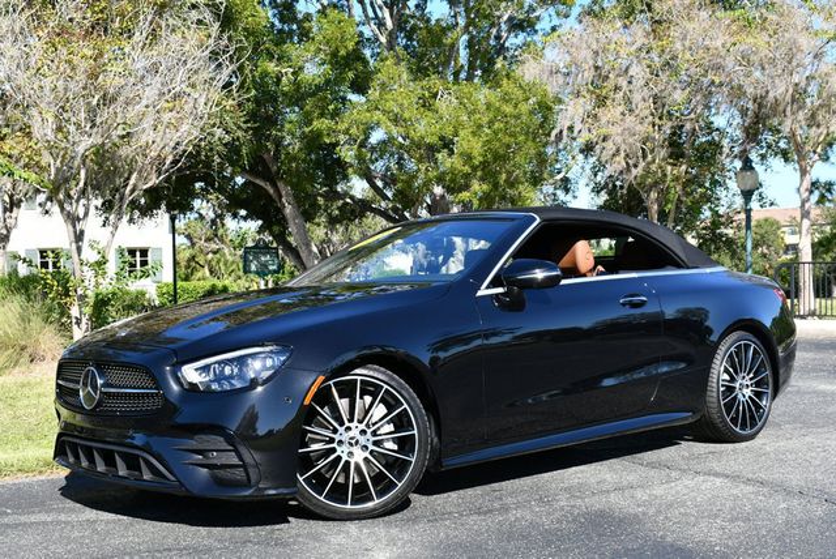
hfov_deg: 41.1
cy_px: 280
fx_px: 1116
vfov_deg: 28.1
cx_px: 418
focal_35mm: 48
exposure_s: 1/250
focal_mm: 24
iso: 160
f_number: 8
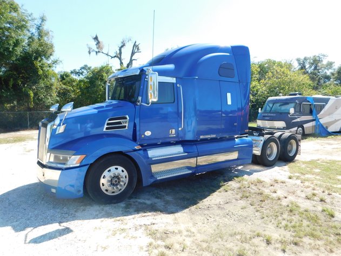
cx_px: 170
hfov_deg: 73.9
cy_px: 128
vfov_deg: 58.9
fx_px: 227
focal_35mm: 23
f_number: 3
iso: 125
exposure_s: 1/640
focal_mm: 4
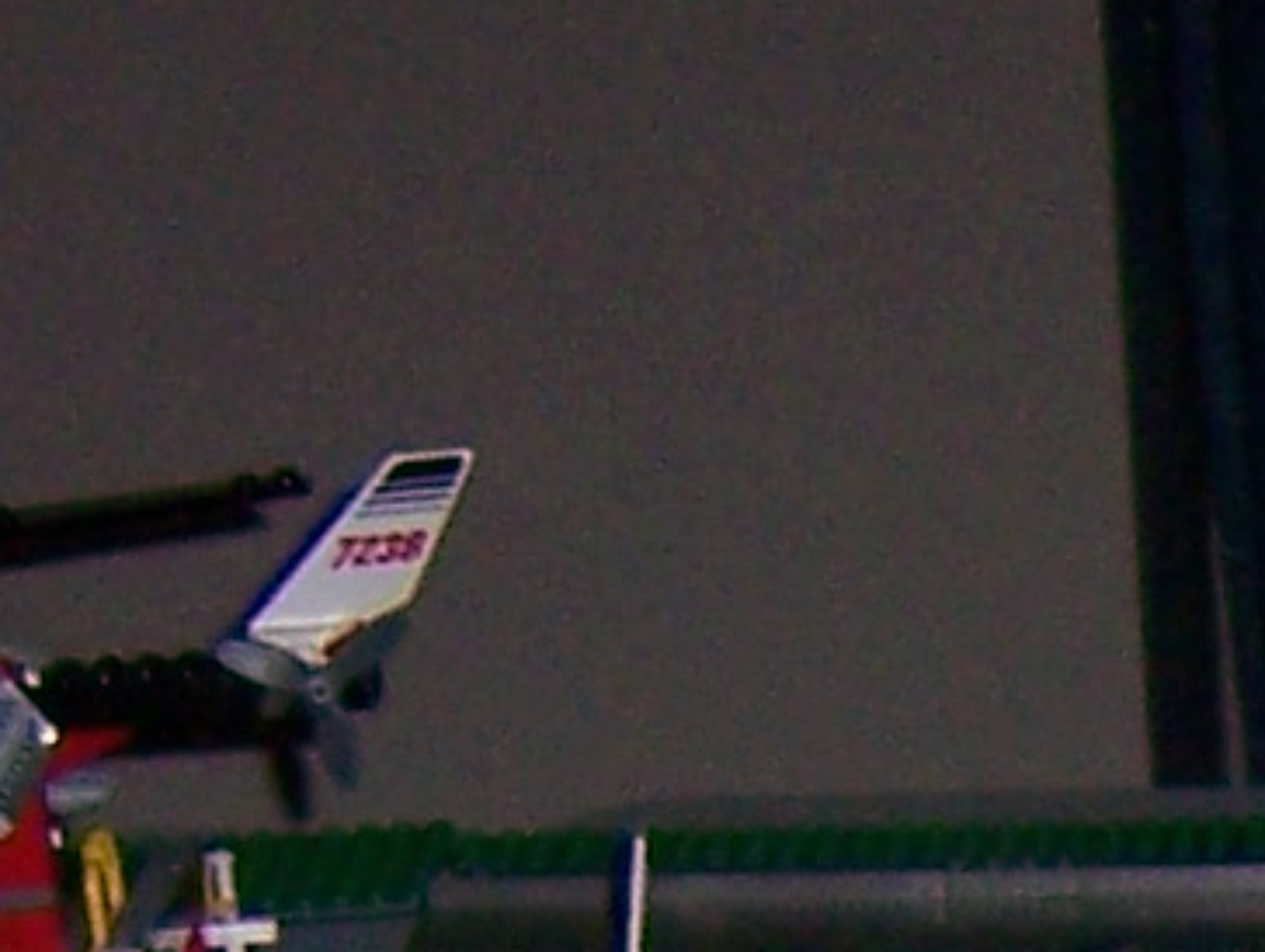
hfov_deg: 6.7
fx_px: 10246
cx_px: 3152
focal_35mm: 280
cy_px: 2839
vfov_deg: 5.1
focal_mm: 6
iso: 125
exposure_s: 1/60
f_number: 2.8
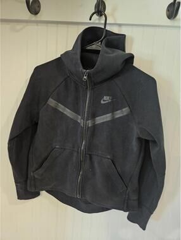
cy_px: 120
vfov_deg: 73.9
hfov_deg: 59.0
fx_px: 160
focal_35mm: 23
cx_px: 90
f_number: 1.8
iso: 640
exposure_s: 1/24
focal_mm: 5.4
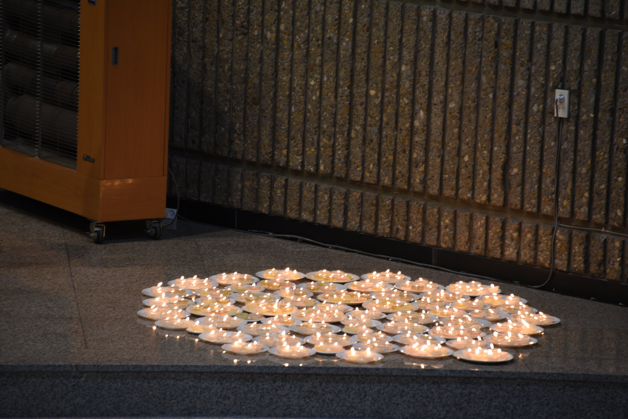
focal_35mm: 300
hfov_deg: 6.9
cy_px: 210
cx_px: 314
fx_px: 5235
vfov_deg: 4.6
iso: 1600
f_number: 7.1
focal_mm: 300
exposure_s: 1/125
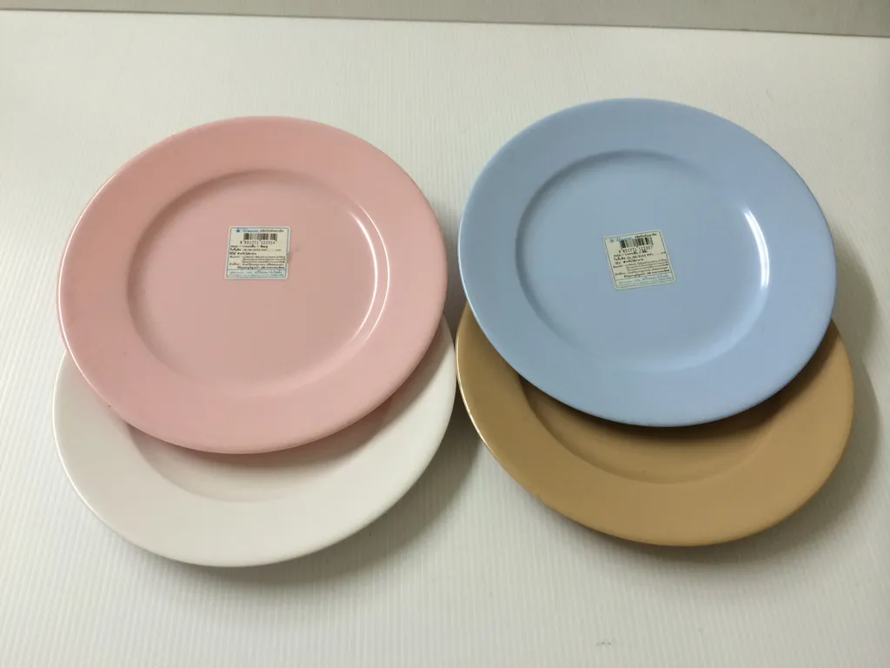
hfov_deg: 60.0
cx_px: 445
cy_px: 334
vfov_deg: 46.8
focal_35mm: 30
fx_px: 771
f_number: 2.2
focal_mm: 4.12
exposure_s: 1/33
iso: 125
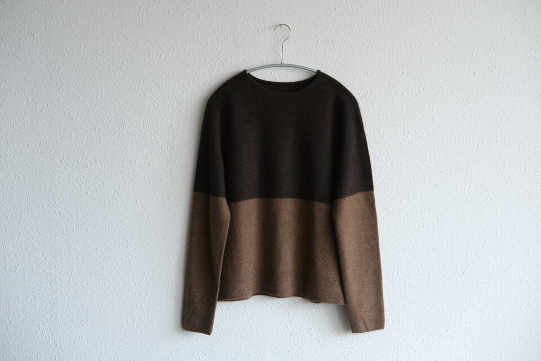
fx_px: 796
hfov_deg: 37.5
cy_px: 180
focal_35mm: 53
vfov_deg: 25.5
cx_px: 270
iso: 1000
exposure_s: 1/100
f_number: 4
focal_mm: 35
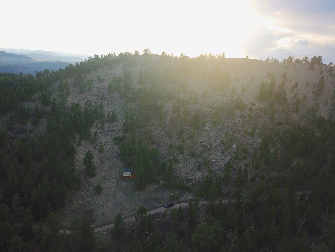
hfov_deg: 67.3
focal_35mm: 26
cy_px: 126
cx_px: 168
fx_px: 252
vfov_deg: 53.1
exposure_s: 1/292
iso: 100
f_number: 2.2
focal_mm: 4.73
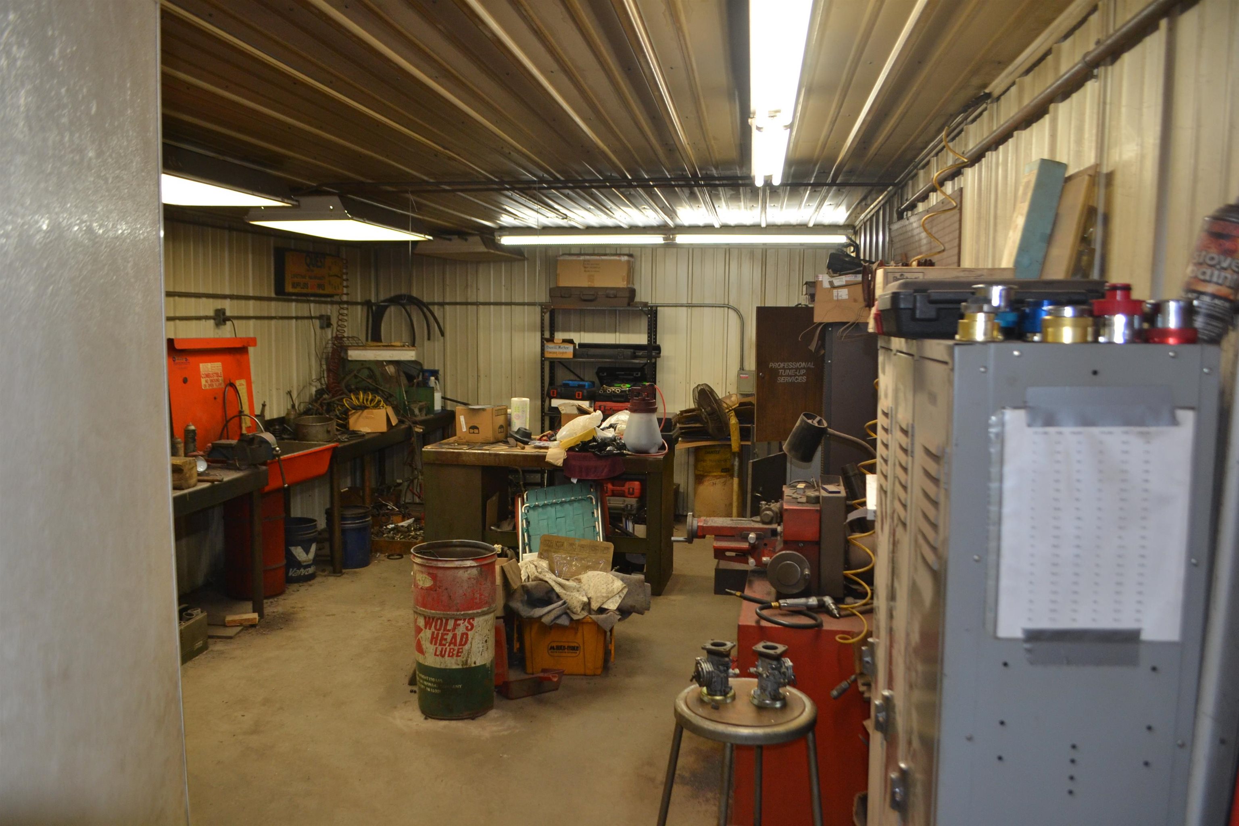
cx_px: 620
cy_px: 413
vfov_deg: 47.9
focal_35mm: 27
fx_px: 929
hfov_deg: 67.4
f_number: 3.5
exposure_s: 1/60
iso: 640
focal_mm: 18
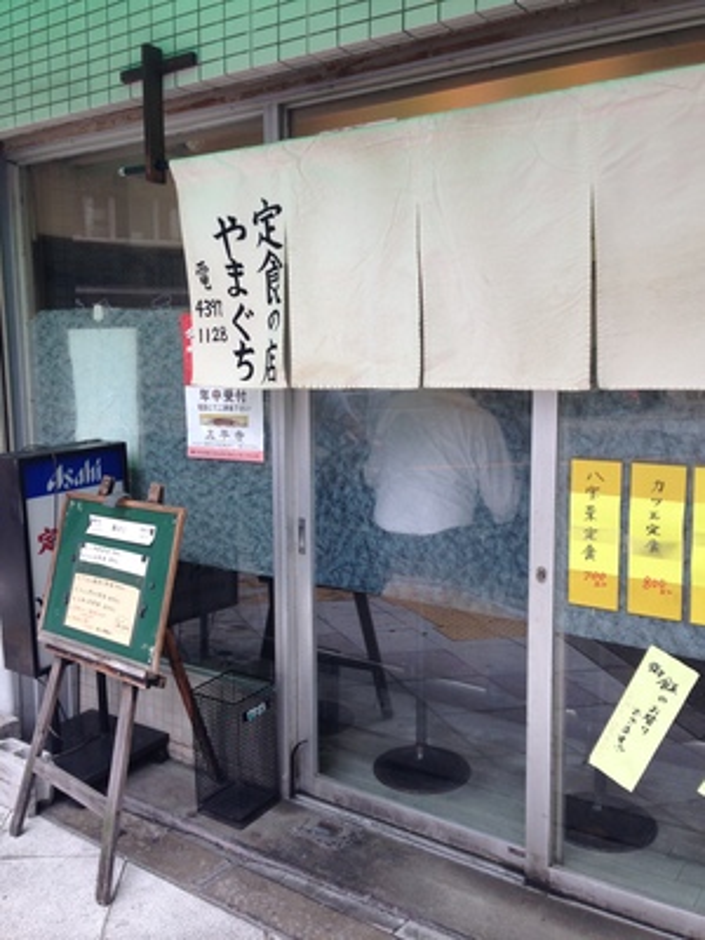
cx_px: 352
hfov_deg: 42.9
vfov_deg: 55.4
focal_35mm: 33
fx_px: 896
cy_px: 470
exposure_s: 1/228
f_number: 2.4
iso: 50
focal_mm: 4.12
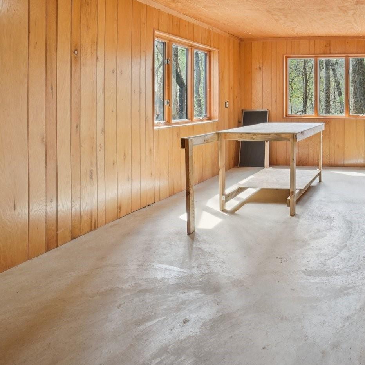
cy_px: 110
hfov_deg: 50.5
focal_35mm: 28
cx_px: 332
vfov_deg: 55.6
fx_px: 334
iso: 400
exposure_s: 1/20
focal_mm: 10
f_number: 8
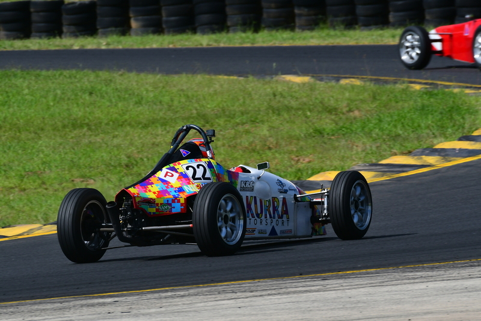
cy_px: 160
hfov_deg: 3.4
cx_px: 240
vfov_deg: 2.2
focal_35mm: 615
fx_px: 8215
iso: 250
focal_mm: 410
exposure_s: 1/640
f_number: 11
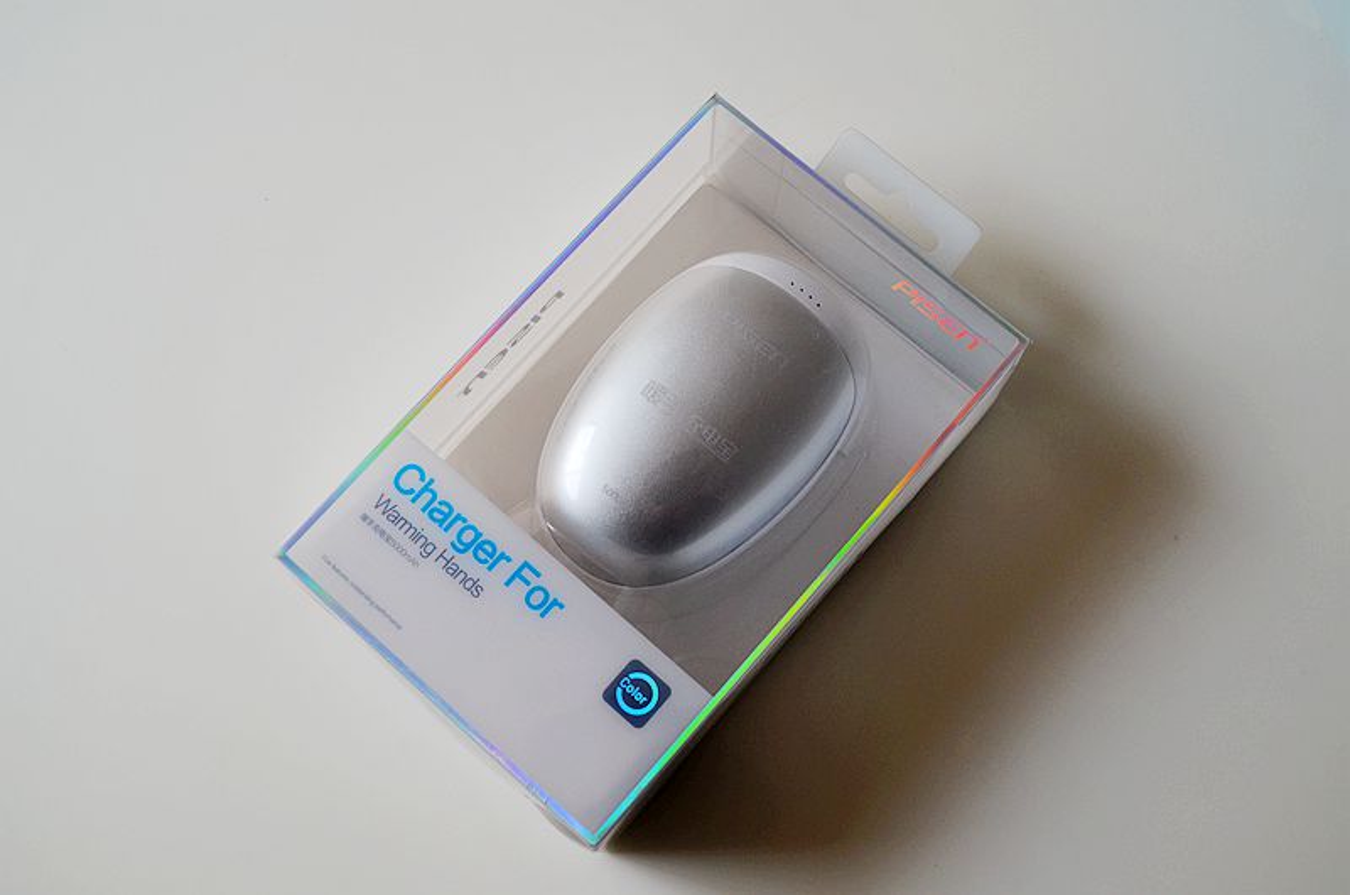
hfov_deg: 49.6
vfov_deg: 34.1
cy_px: 448
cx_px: 675
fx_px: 1460
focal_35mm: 39
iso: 400
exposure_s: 1/125
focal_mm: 26
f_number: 5.6
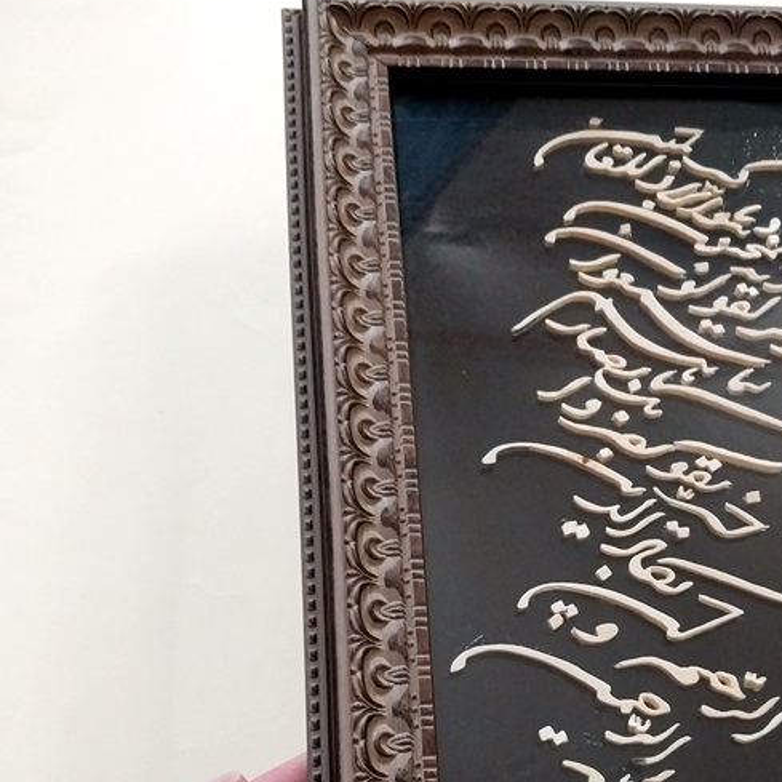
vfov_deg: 35.5
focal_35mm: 47
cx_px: 620
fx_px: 1201
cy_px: 550
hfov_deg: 35.0
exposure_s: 1/50
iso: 320
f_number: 1.8
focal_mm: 4
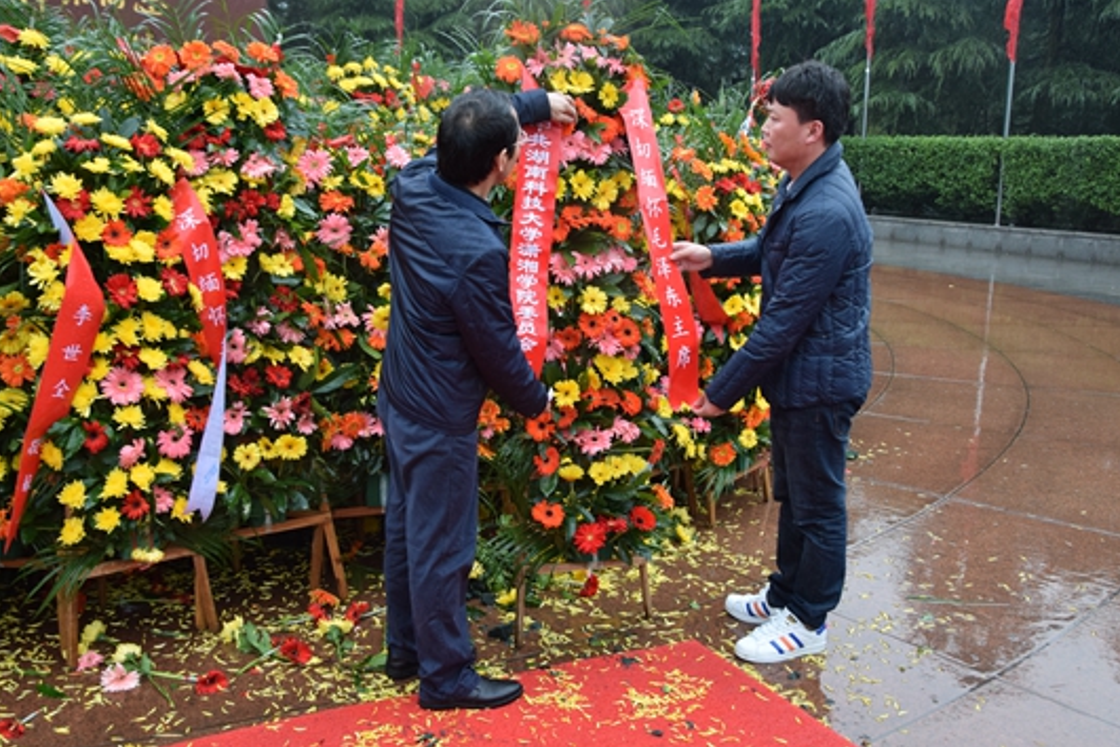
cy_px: 359
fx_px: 1106
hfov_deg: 53.7
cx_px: 542
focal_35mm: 36
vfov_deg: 37.3
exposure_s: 1/160
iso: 800
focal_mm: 21
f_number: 3.8
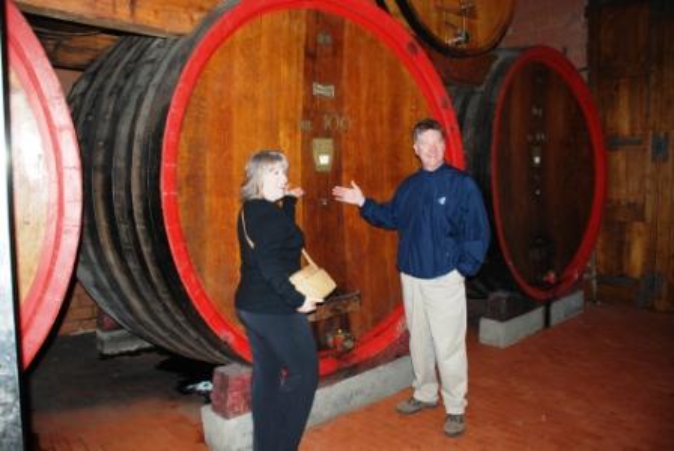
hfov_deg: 67.3
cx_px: 337
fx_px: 506
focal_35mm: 27
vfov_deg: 48.1
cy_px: 226
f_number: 3.5
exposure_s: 1/60
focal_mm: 18
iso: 200
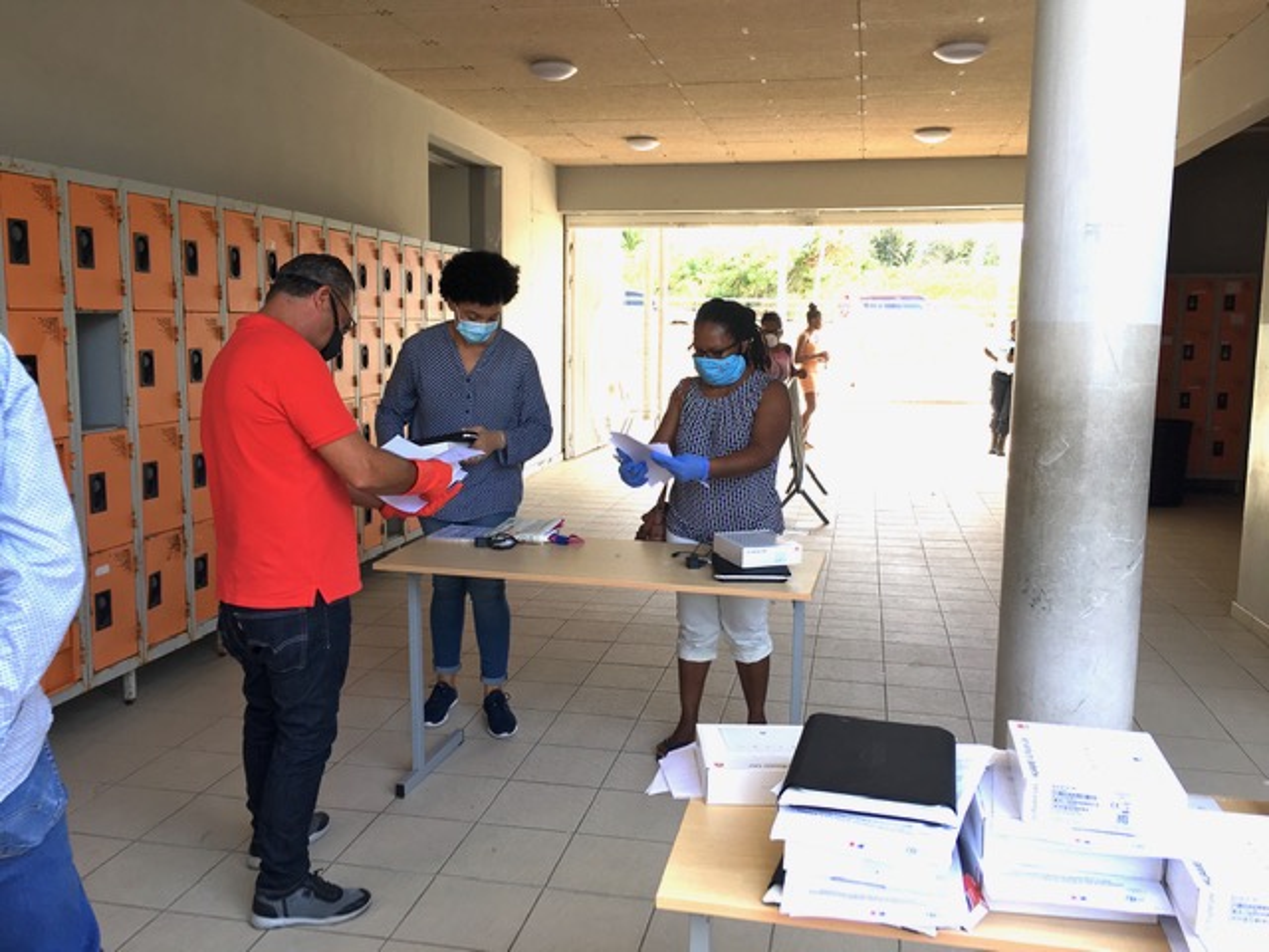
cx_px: 634
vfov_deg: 48.2
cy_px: 476
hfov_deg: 61.7
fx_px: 1063
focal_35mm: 29
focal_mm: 4.15
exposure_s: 1/118
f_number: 2.2
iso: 25
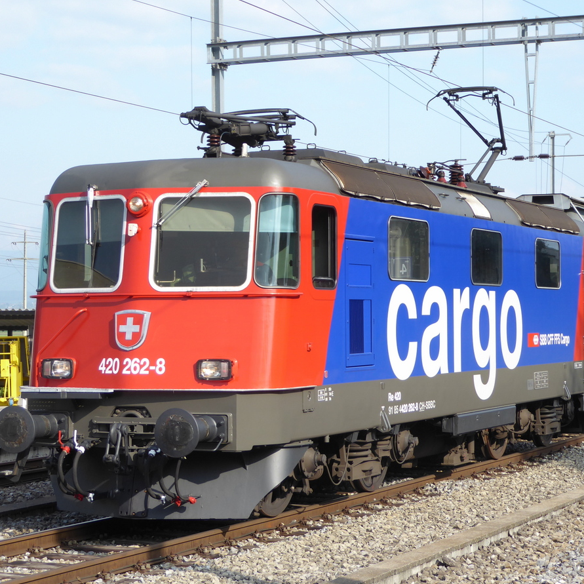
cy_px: 292
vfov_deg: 18.5
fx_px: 1794
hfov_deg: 18.5
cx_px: 285
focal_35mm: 94
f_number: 4.6
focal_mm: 13.2
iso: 80
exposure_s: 1/200
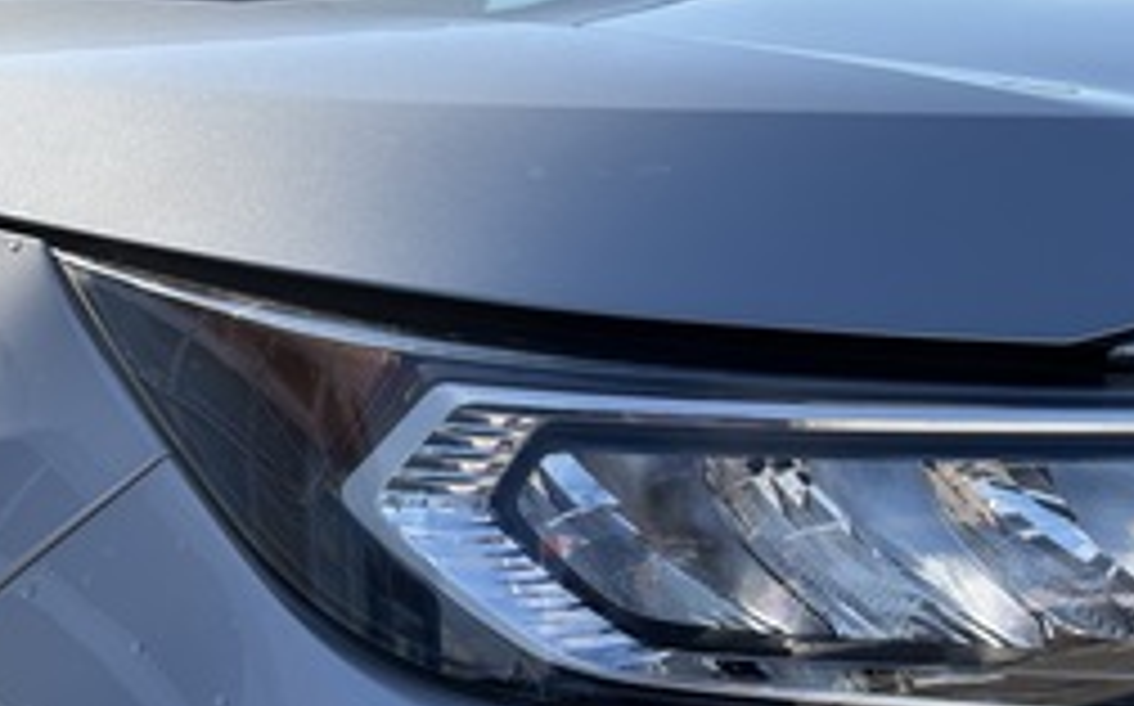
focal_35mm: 46
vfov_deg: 27.9
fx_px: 1420
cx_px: 824
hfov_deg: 42.4
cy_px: 407
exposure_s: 1/1616
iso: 50
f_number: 1.6
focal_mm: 5.96
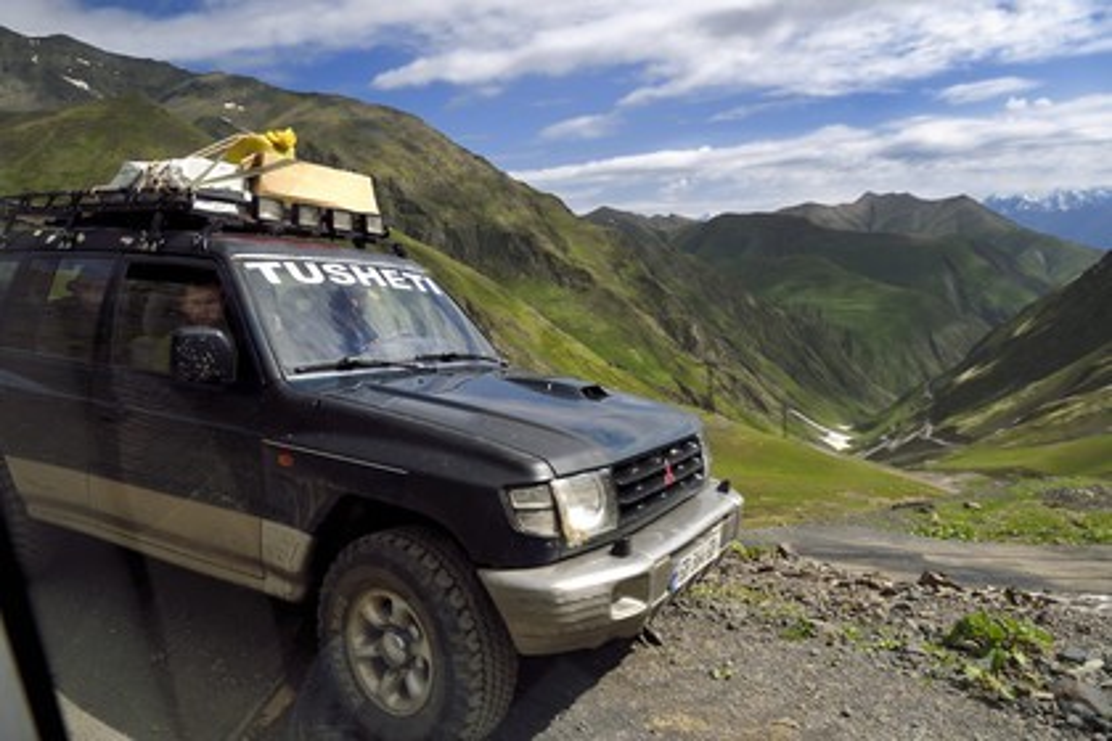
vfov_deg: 53.1
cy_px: 370
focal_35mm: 24
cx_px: 556
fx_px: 741
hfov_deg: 73.7
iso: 400
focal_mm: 24
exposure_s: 1/320
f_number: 9
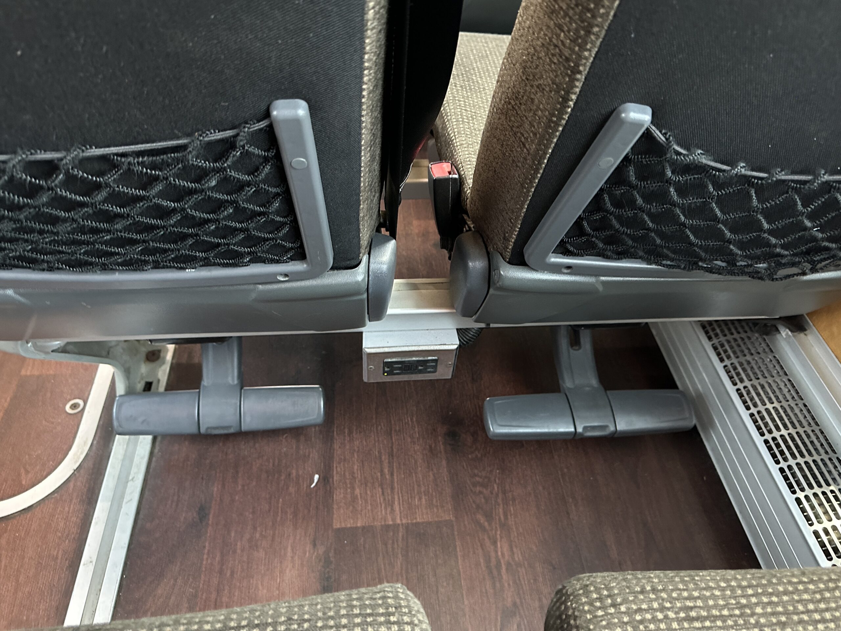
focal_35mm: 24
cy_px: 316
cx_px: 420
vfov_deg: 56.8
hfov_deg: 71.6
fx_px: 583
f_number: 1.78
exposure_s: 1/34
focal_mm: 6.86
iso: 1000
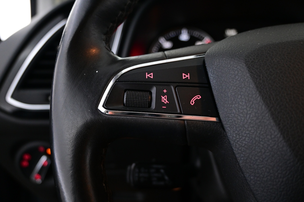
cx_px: 152
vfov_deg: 41.7
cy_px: 101
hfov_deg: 59.5
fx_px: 266
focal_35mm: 32
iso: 1800
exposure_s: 1/30
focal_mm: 21
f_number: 4
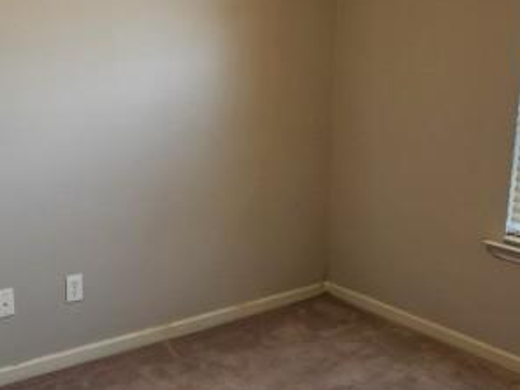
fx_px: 676
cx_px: 253
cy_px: 216
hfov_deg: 42.1
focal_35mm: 45
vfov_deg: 32.2
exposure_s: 1/60
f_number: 2.2
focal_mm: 2.2
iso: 80
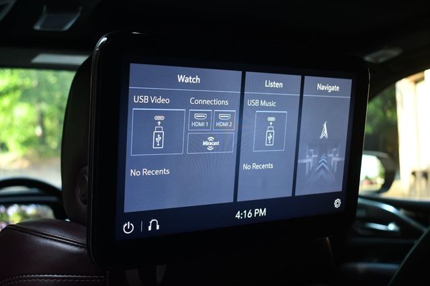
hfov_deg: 45.5
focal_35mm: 43
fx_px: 513
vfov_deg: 31.2
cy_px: 143
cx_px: 215
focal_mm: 29
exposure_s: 1/125
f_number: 4.2
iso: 800
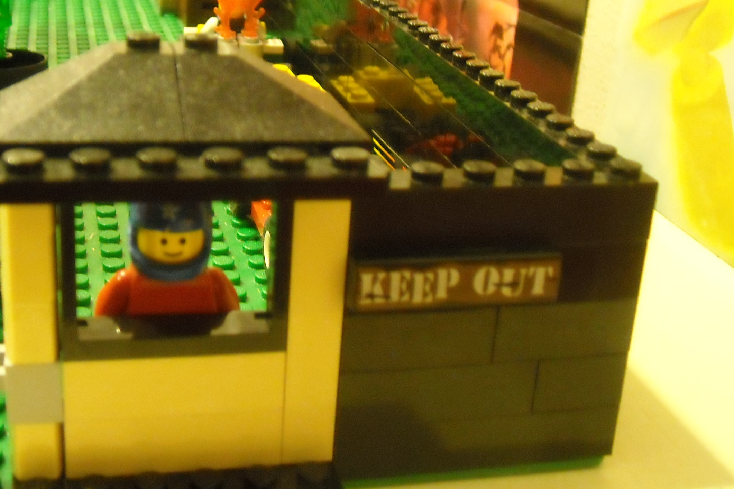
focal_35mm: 56
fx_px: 1142
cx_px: 307
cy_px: 162
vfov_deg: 24.1
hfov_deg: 35.6
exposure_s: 1/8
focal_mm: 5.7
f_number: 2.8
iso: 590
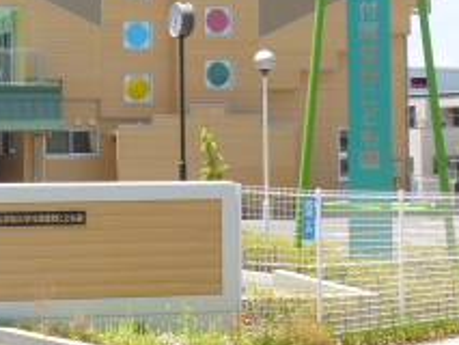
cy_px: 73
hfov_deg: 20.5
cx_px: -69
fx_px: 1194
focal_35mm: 90
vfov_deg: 16.3
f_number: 4
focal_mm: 5.4
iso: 100
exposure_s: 1/500
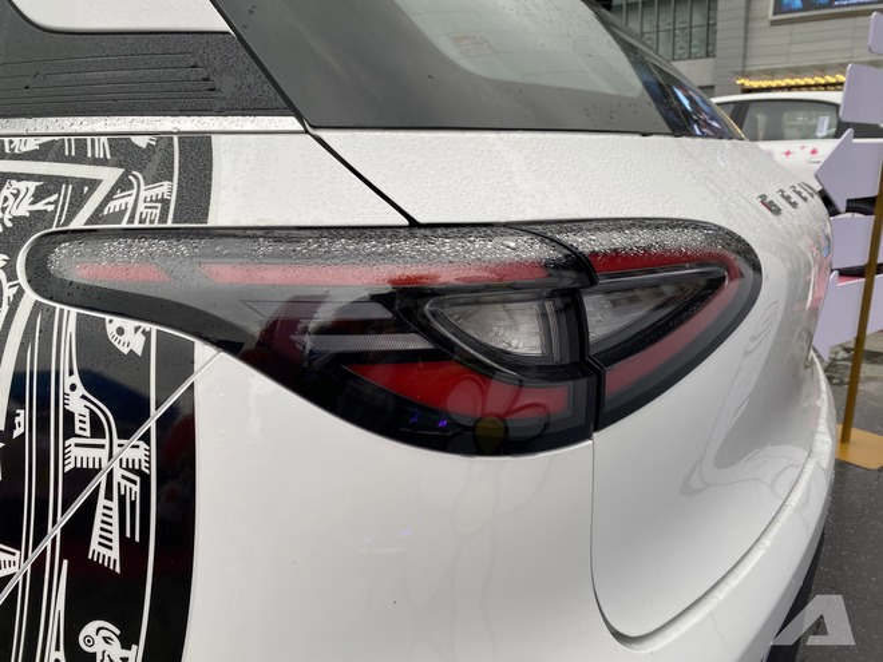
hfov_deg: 67.3
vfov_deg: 53.1
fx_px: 663
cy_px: 331
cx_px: 442
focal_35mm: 26
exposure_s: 1/255
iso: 32
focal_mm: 4.25
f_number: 1.8
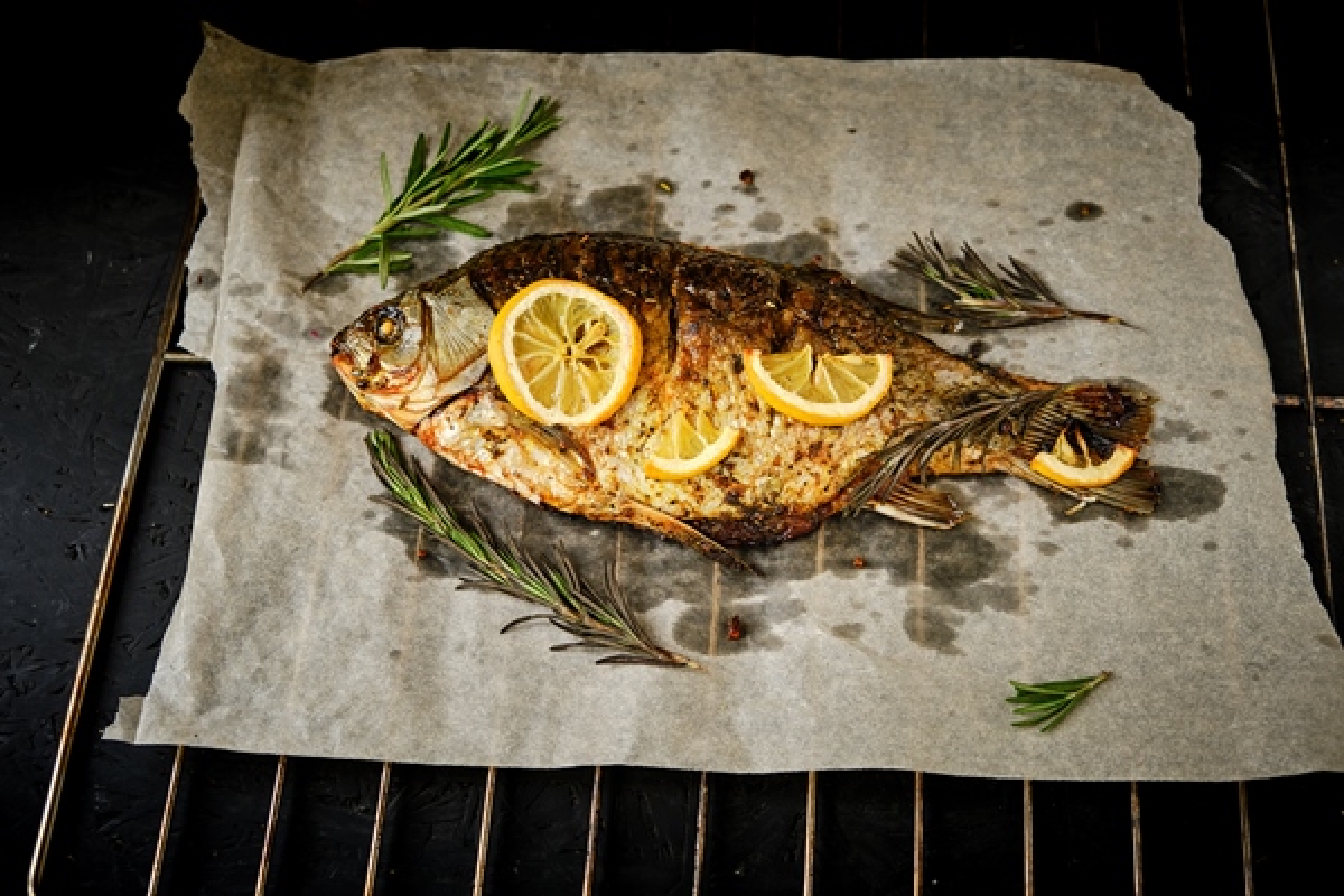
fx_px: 1904
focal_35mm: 51
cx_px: 672
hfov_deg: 38.9
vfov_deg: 26.5
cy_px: 448
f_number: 4
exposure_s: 1/125
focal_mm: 34.3
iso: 320
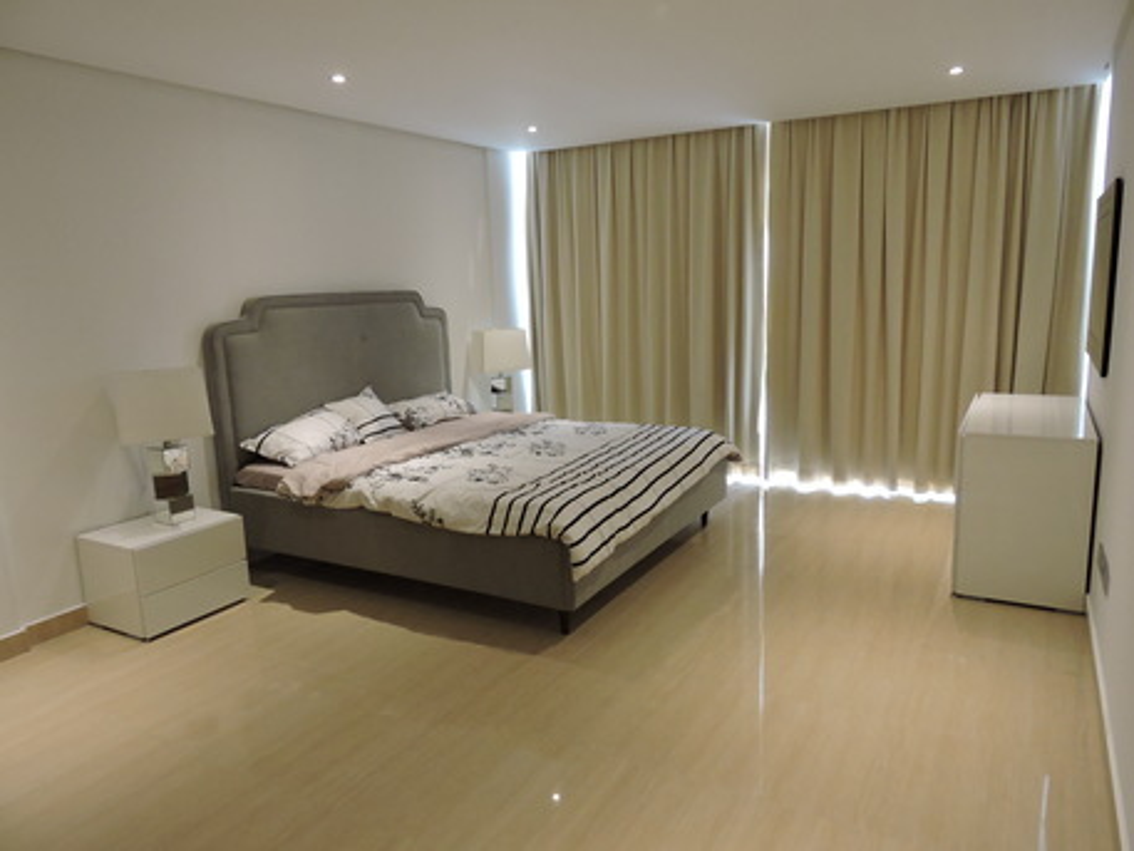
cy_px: 426
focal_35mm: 24
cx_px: 567
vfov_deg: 56.8
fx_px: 786
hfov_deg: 71.6
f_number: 3.3
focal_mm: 4.3
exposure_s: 1/25
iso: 400
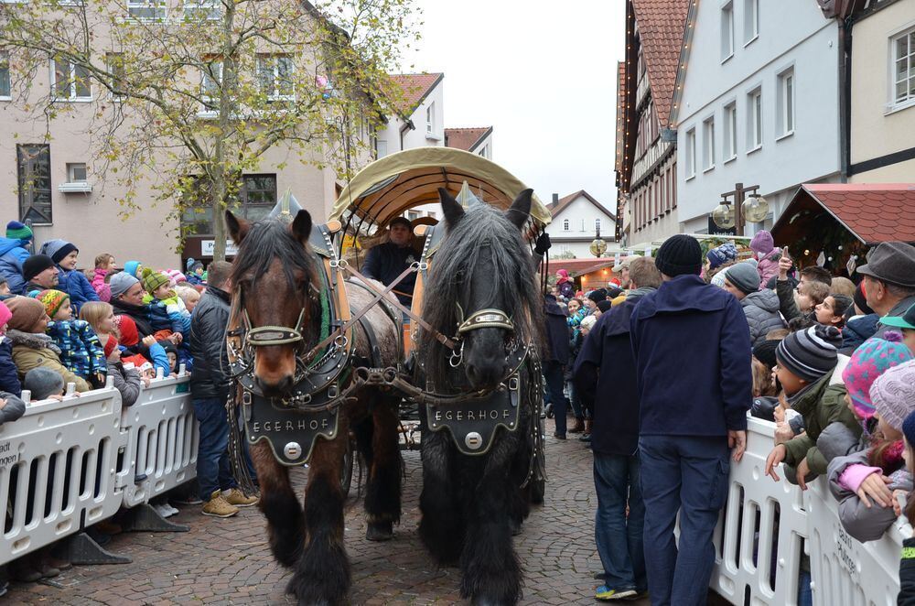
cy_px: 303
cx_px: 458
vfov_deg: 34.1
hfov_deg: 49.6
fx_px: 989
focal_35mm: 39
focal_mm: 26
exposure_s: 1/100
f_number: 5
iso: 400
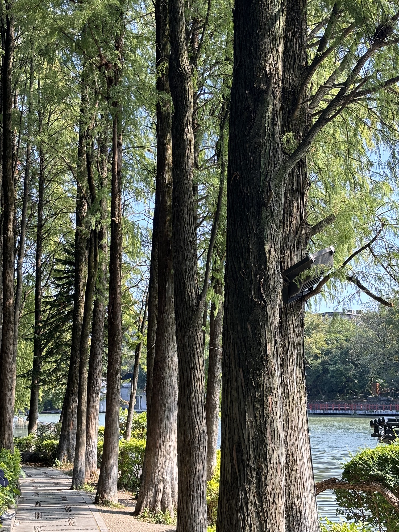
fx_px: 799
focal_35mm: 52
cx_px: 200
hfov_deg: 28.0
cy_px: 266
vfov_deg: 36.8
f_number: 1.6
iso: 32
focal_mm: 5.96
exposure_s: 1/298
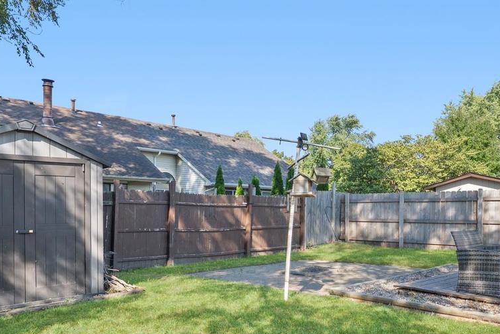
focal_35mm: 28
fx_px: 389
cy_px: 221
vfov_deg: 45.8
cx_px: 265
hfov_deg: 65.4
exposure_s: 1/125
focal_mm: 13
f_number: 8
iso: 80
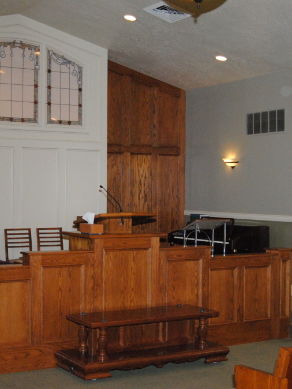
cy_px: 195
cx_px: 56
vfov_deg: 33.8
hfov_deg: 25.2
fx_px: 641
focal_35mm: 57
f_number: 8
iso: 1600
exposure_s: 1/200
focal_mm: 26
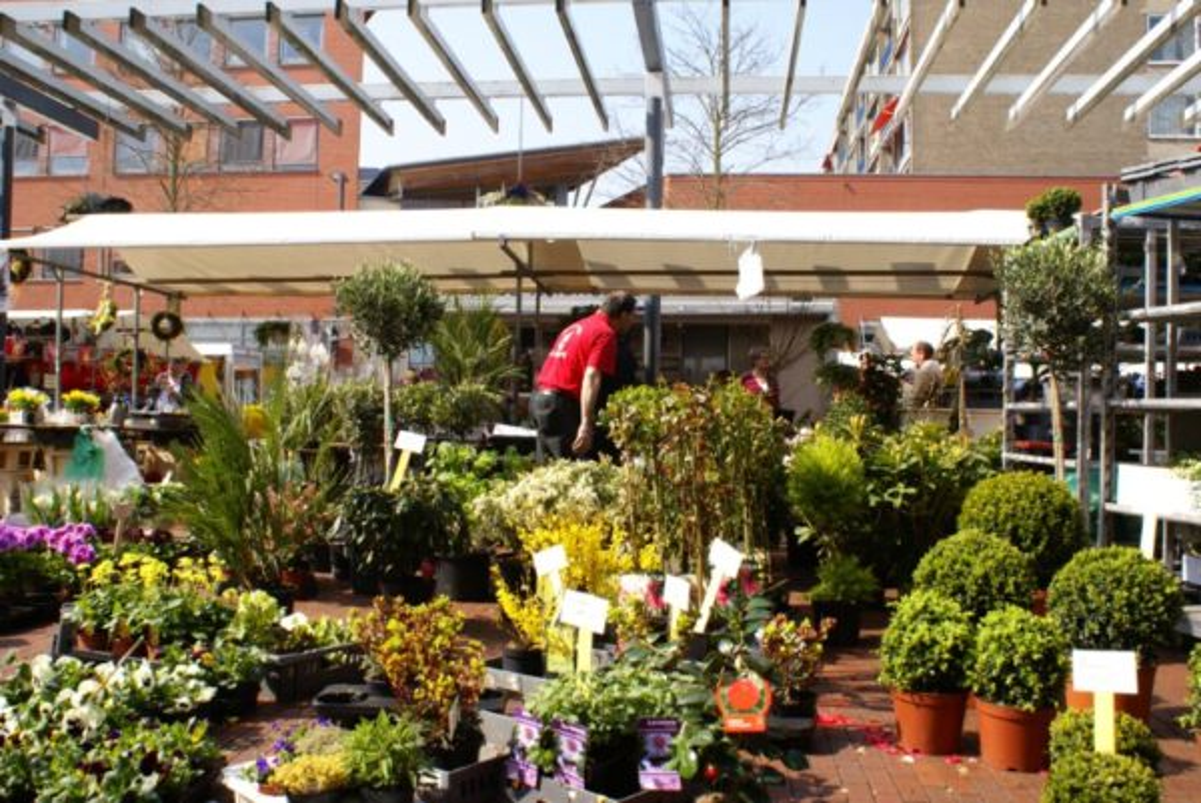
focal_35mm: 30
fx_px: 1002
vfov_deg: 43.7
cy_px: 402
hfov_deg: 61.9
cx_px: 600
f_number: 10
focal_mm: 20
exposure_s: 1/80
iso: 100
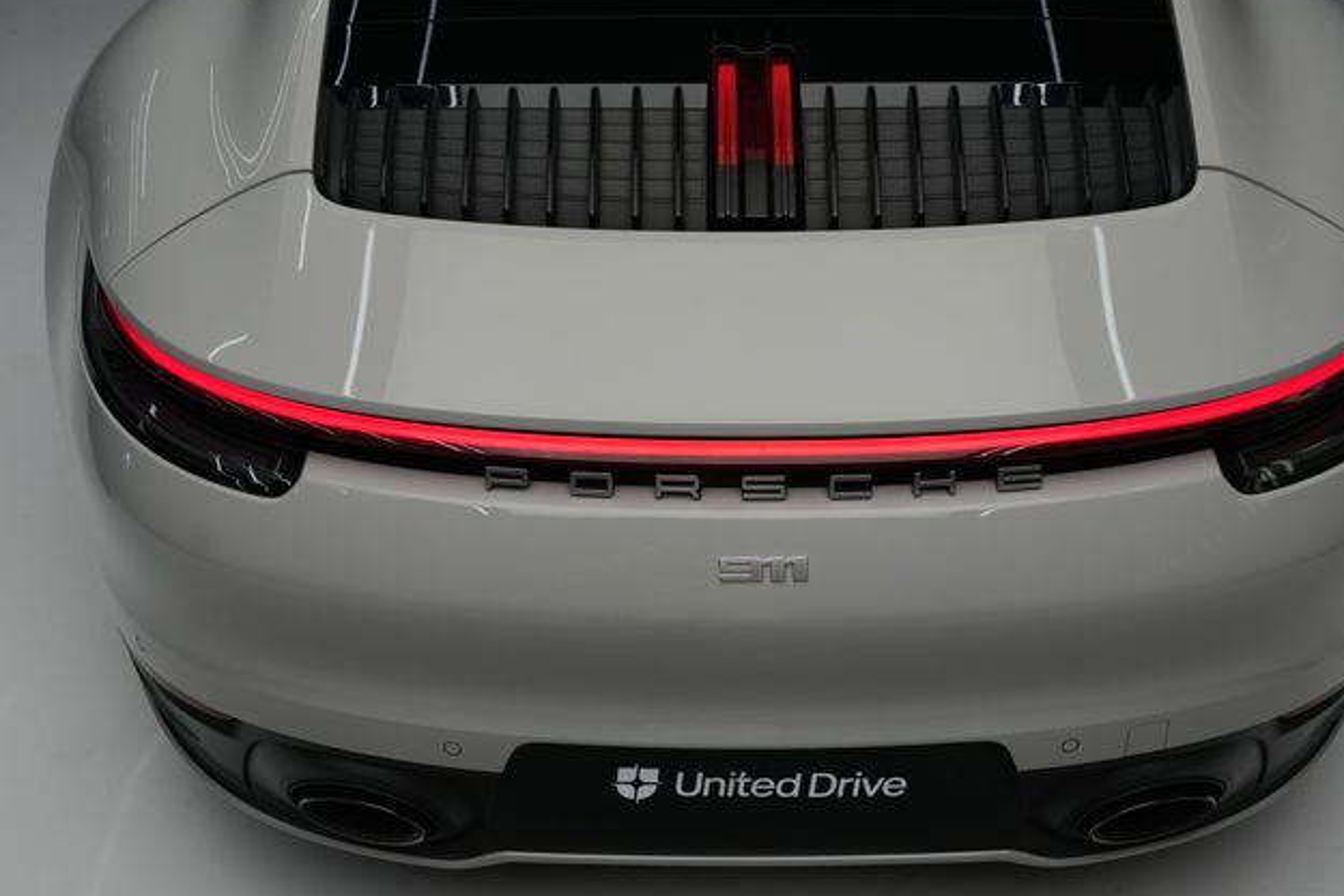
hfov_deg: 45.4
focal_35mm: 43
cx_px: 705
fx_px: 1606
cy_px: 382
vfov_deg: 31.2
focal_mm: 35
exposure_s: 1/60
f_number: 4.5
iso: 500
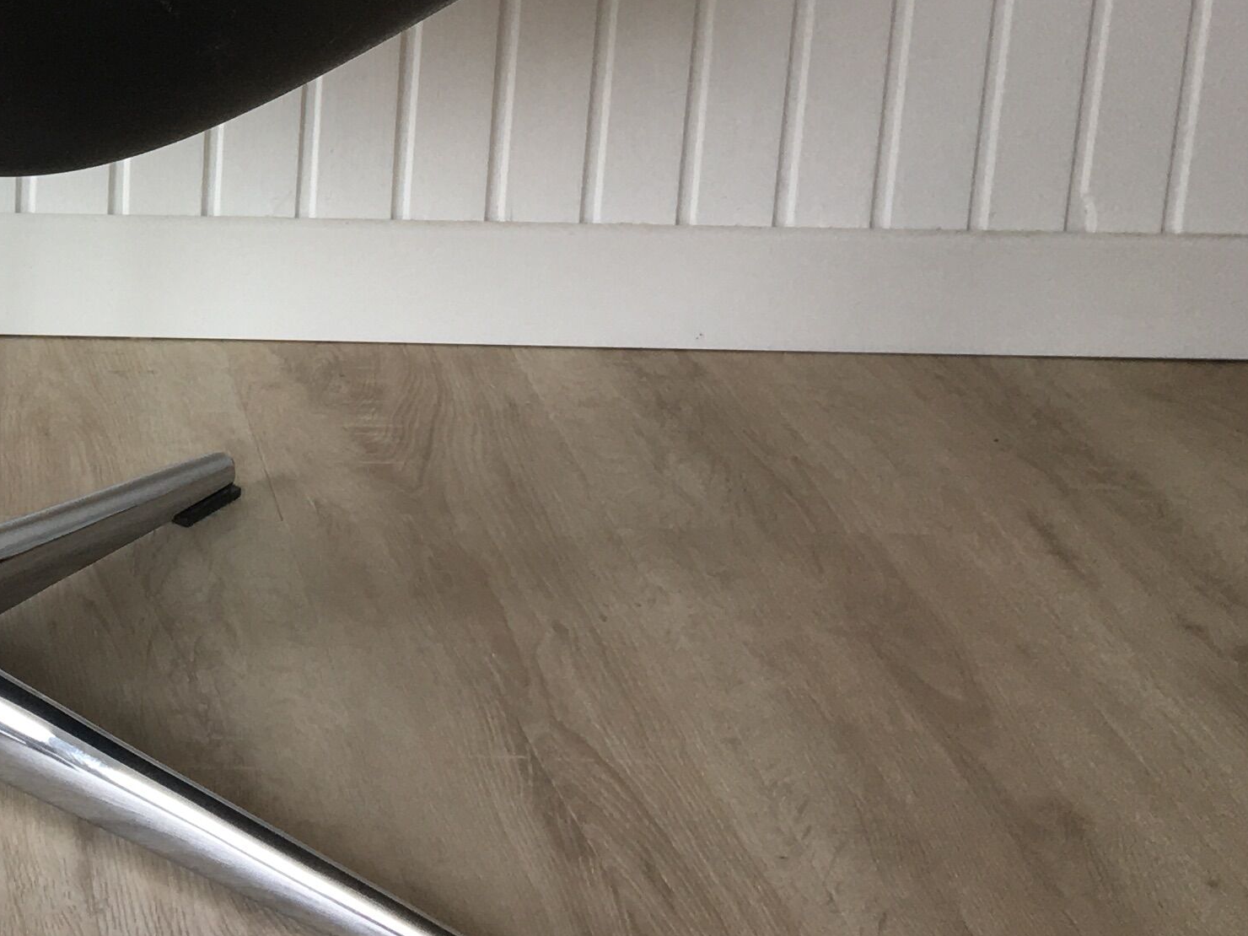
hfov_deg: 22.5
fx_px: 2848
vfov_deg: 18.0
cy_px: -79
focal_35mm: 79
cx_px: -305
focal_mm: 4.15
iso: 25
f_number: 2.2
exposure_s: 1/50
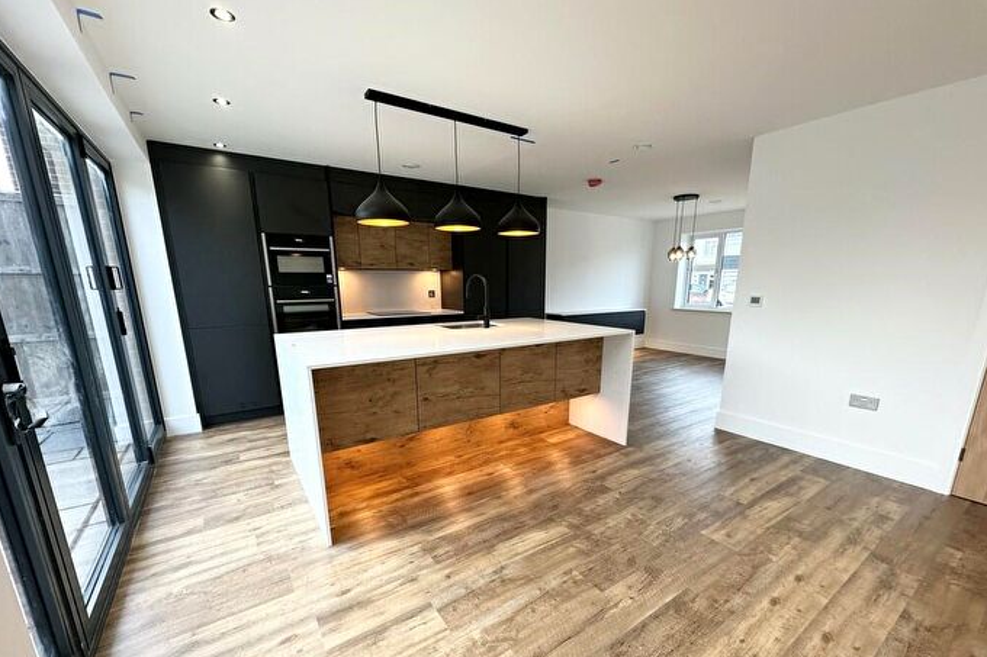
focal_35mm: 15
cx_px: 498
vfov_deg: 76.8
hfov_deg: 100.4
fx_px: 411
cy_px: 376
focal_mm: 2.22
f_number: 2.2
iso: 160
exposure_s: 1/100
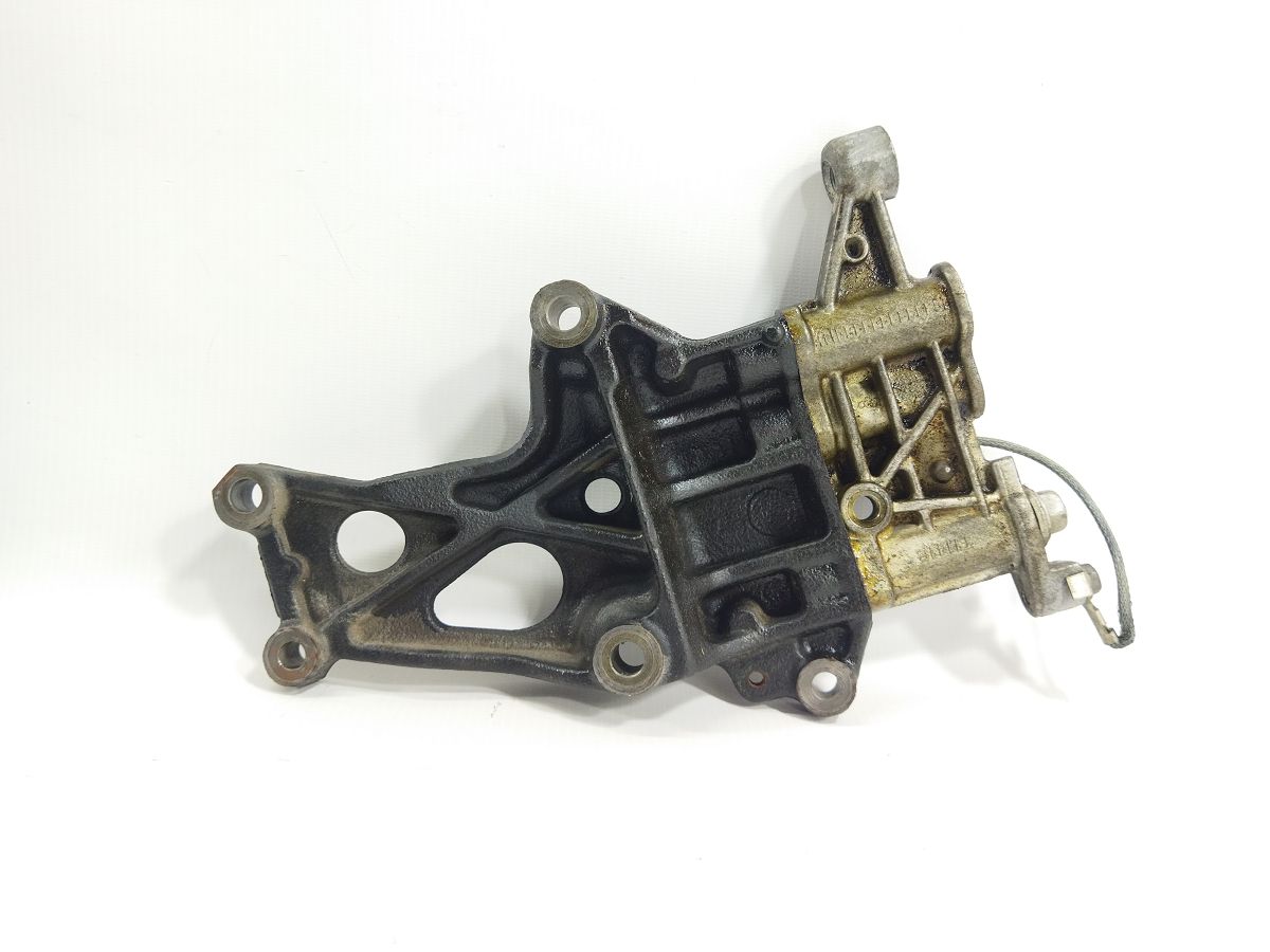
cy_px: 476
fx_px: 991
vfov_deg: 51.4
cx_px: 635
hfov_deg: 65.3
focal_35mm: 27
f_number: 1.79
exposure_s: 1/100
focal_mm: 4.71
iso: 166
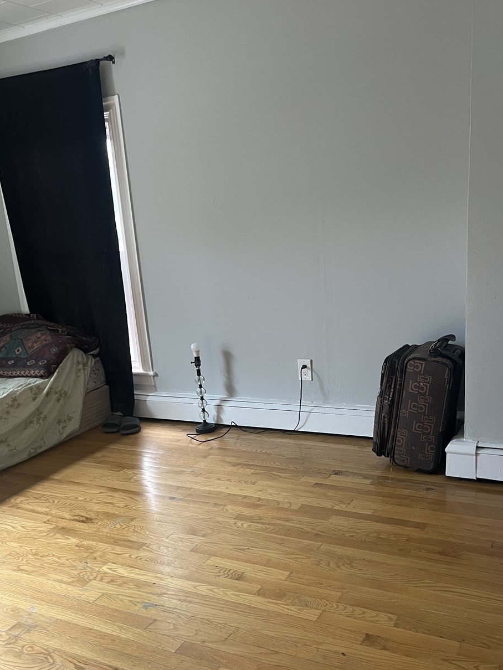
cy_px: 393
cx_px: 269
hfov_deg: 42.9
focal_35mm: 33
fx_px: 639
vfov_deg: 55.0
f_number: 1.5
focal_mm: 5.7
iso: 125
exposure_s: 1/60
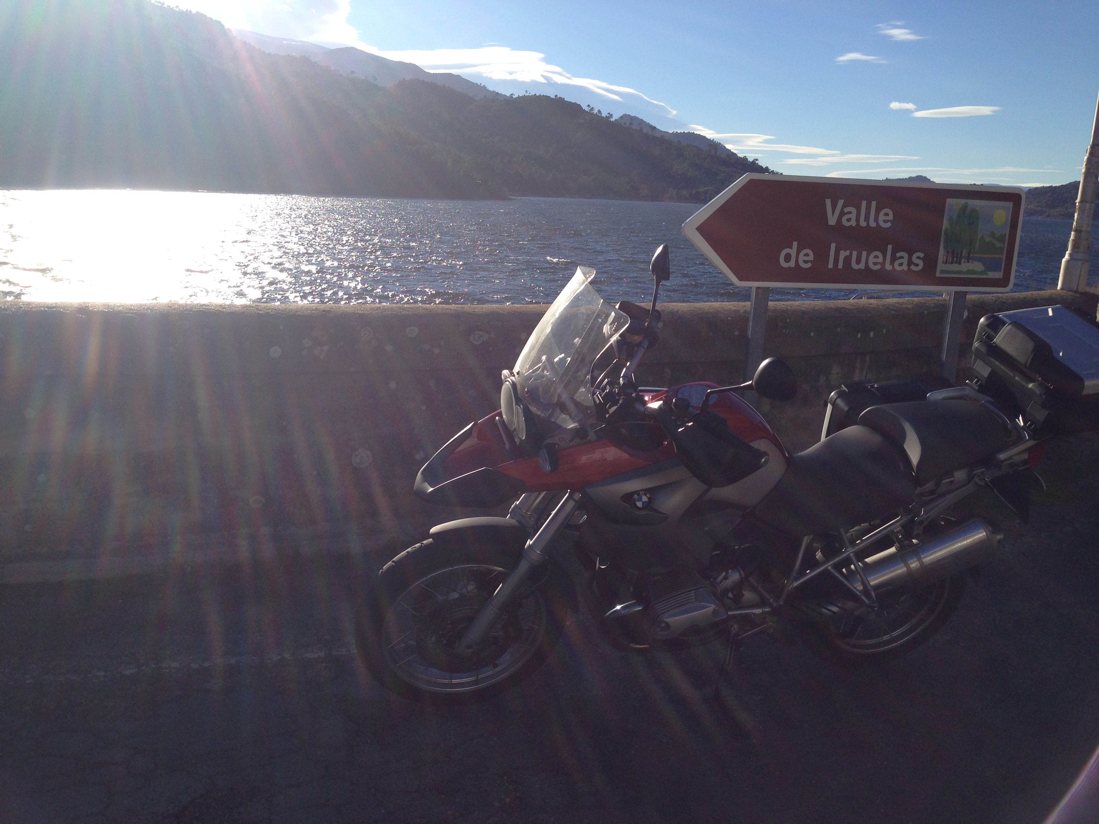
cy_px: 412
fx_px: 1048
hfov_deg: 55.4
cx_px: 550
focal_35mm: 33
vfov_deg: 42.9
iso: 50
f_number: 2.4
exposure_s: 1/2088
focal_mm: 4.12
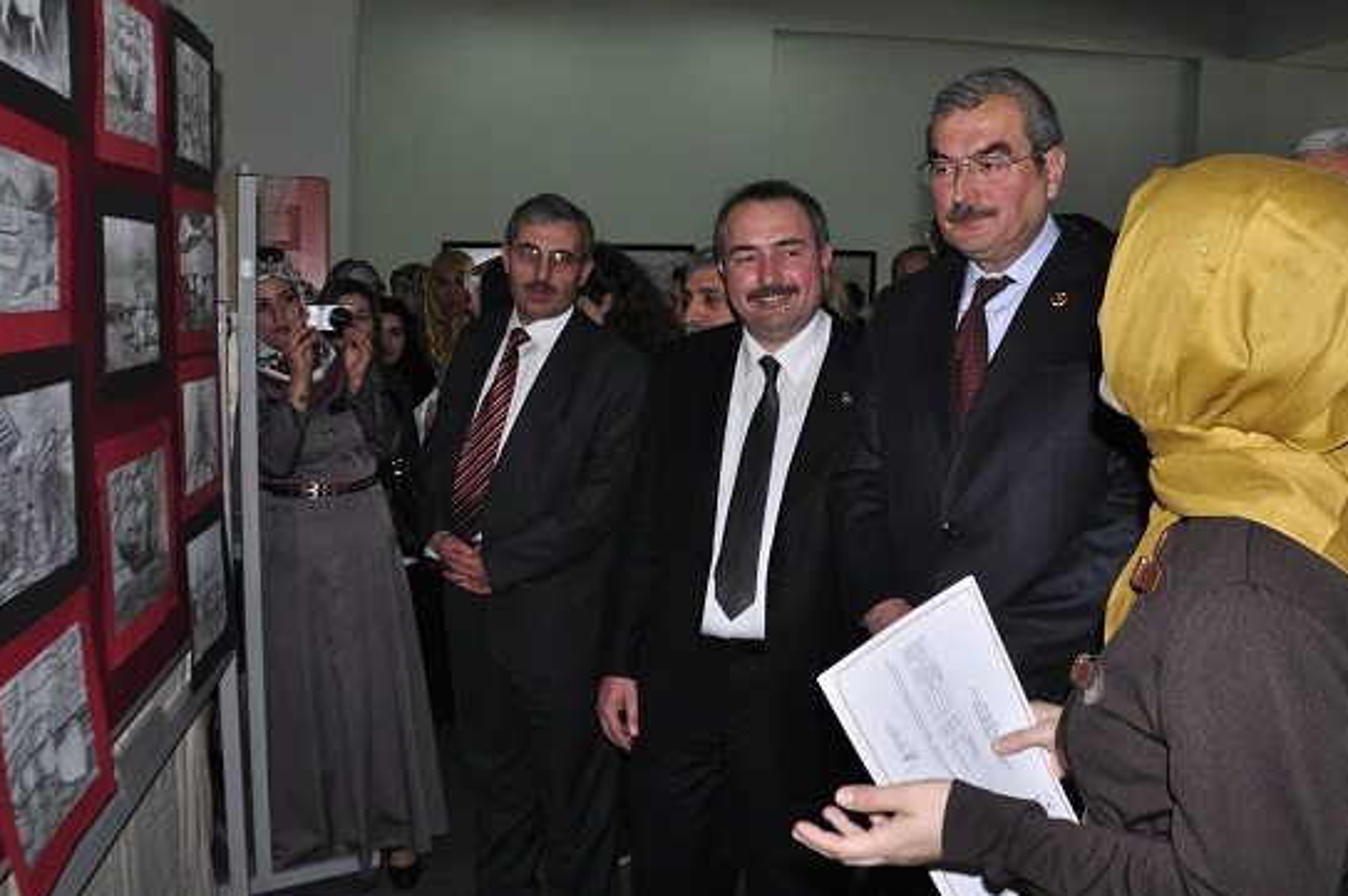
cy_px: 427
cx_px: 655
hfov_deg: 58.8
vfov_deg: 41.0
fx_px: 1197
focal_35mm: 32
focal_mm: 18
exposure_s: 1/100
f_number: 6.3
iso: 800
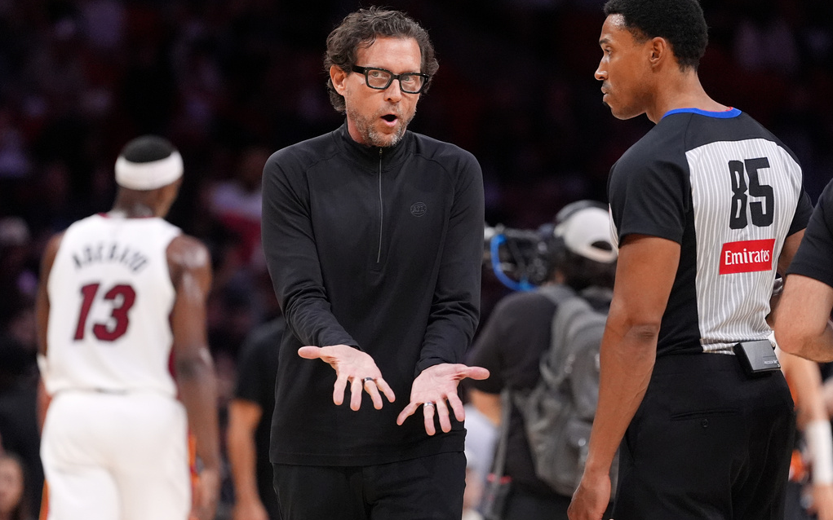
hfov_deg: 7.9
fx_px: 6016
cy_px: 261
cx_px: 417
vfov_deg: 5.0
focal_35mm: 265
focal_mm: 173
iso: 4000
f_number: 2.8
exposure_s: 1/2000
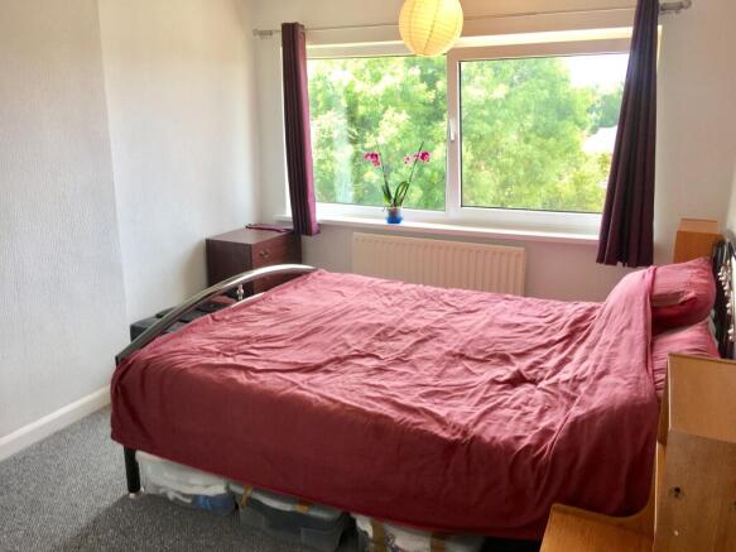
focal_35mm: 29
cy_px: 276
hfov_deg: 61.7
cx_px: 368
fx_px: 616
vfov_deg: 48.2
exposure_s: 1/100
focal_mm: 4.15
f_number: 2.2
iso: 32
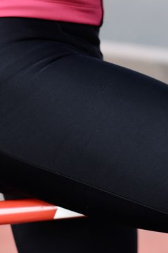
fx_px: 1897
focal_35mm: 271
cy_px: -90
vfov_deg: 7.5
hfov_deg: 5.0
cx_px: 245
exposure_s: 1/2000
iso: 320
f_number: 2
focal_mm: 56
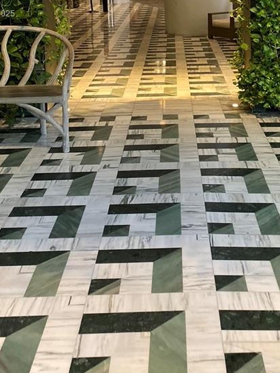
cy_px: 14
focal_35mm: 57
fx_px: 614
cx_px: 197
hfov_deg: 25.5
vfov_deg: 31.6
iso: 160
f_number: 1.8
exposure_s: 1/60
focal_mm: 4.25
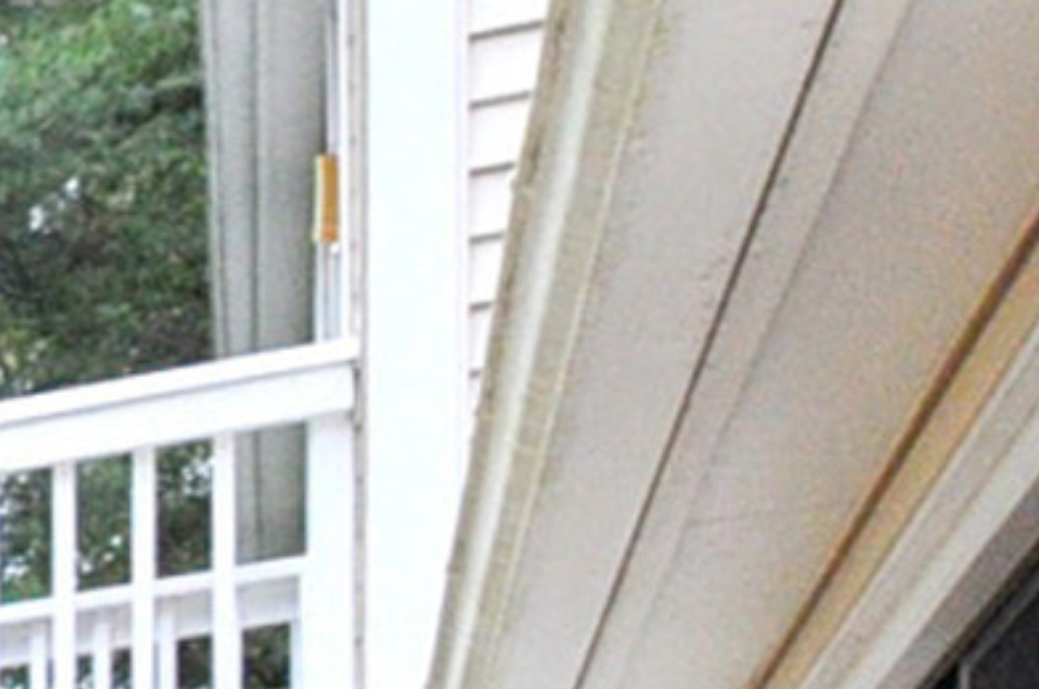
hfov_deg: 10.6
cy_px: 1717
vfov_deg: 10.4
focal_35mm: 111
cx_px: -2271
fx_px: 3198
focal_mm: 10
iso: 1250
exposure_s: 1/60
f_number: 8
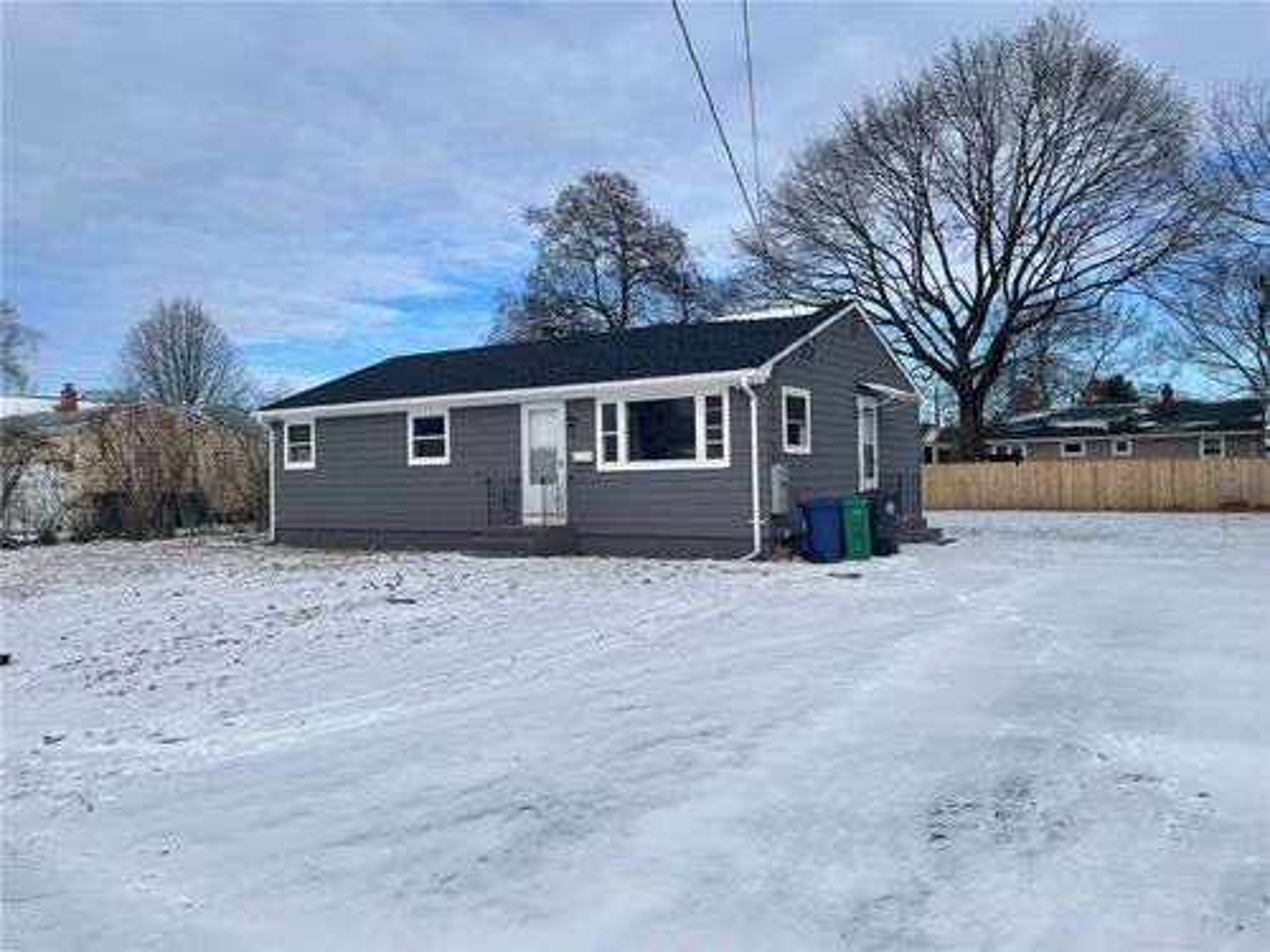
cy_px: 476
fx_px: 954
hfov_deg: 67.3
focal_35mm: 26
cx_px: 635
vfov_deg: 53.1
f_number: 1.6
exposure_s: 1/5051
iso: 32
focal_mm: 4.2
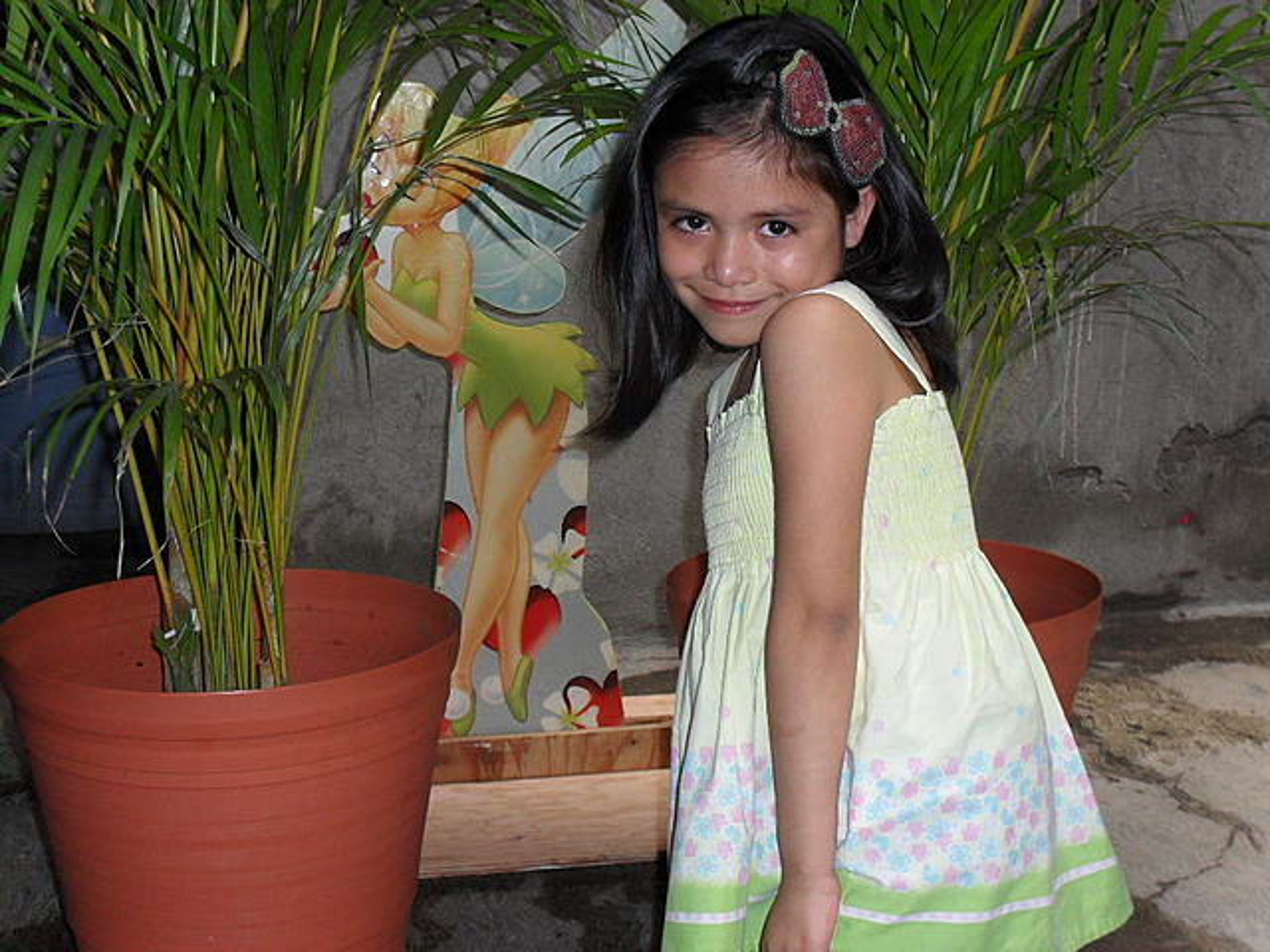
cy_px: 476
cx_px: 635
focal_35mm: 49
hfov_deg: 38.9
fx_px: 1798
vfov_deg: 29.7
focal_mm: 8.7
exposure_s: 1/45
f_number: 3.9
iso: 200
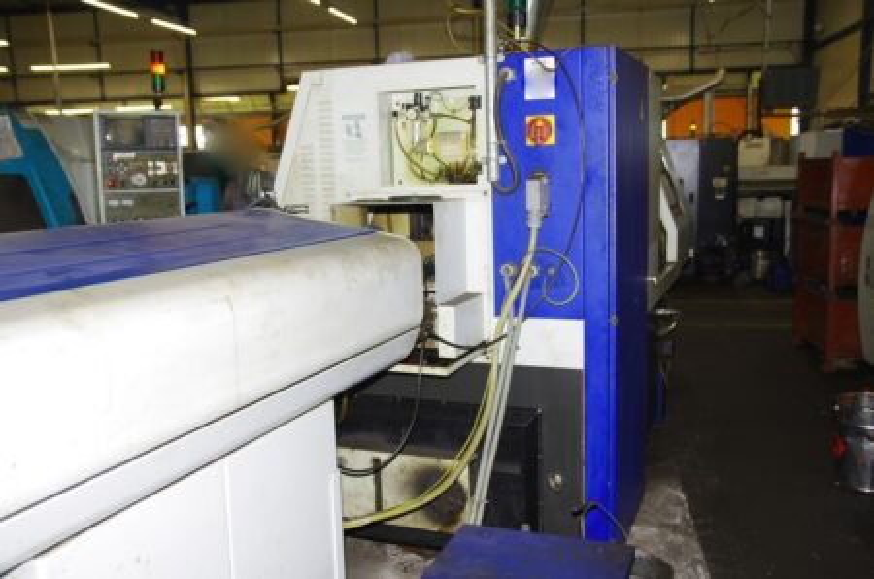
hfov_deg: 55.2
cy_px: 290
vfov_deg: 38.2
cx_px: 437
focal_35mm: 34
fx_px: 836
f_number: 2.8
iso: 100
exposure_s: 1/60
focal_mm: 23
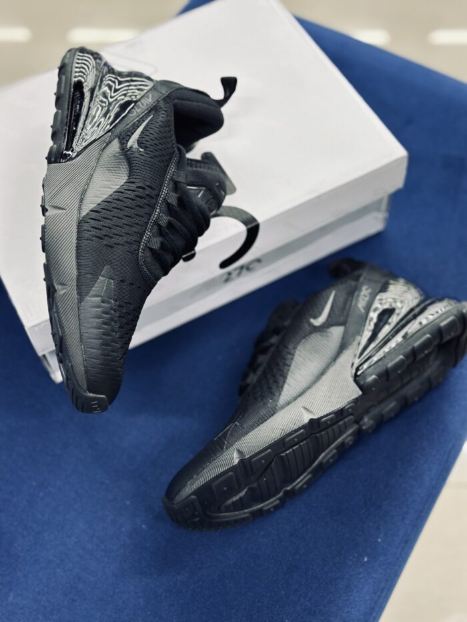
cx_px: 234
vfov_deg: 39.7
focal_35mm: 48
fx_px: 863
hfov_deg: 30.3
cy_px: 311
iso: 125
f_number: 1.78
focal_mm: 6.86
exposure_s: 1/100
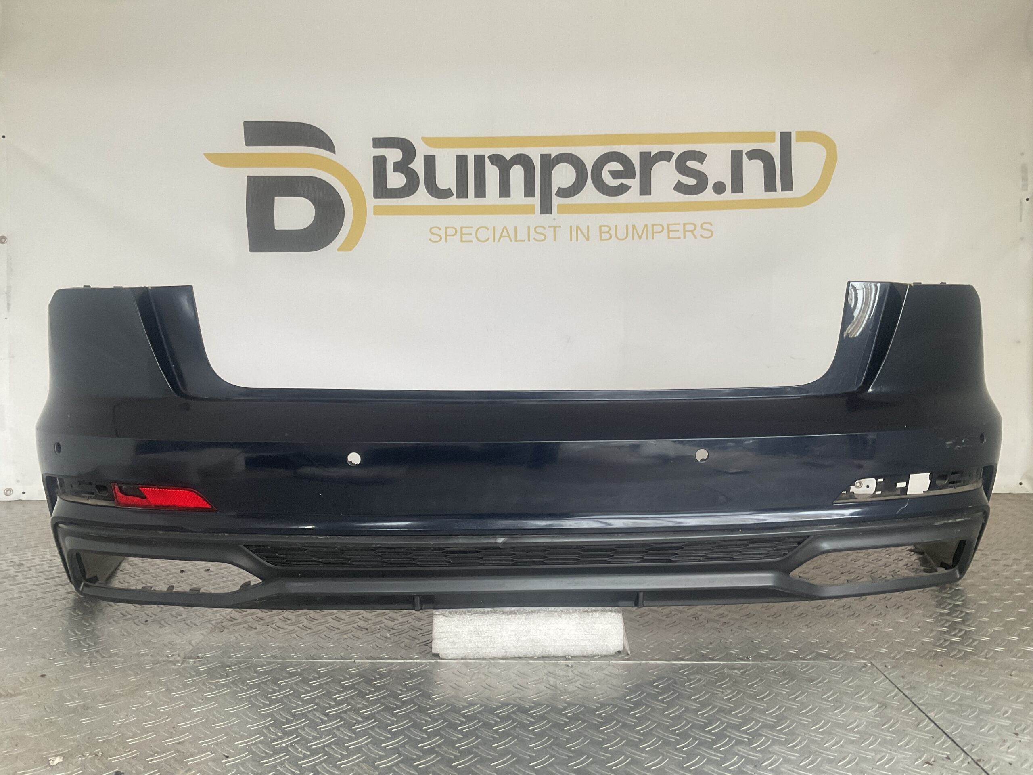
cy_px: 388
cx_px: 516
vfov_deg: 48.2
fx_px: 865
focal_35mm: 29
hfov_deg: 61.7
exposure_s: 1/100
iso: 64
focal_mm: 3
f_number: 1.8
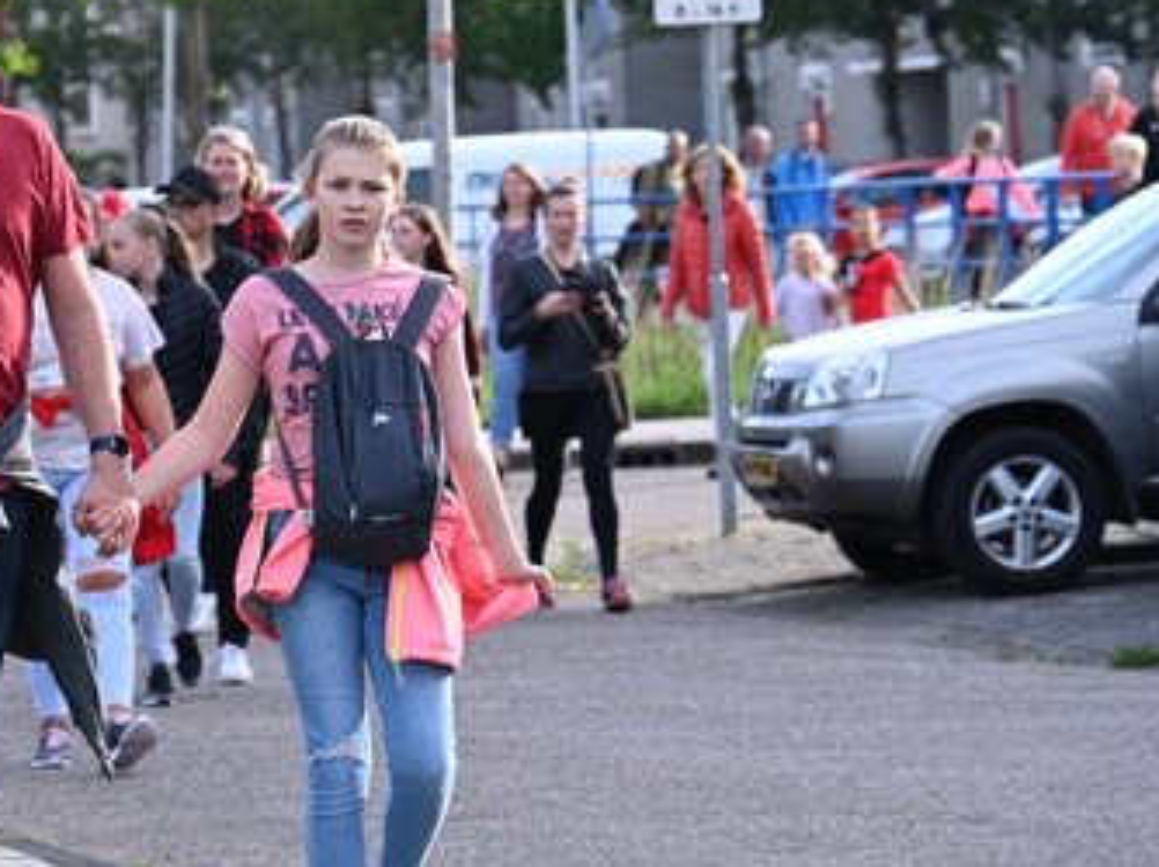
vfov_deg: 5.7
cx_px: 323
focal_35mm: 259
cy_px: 314
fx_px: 8666
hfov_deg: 7.6
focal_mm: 150
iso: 400
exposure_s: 1/400
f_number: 6.3
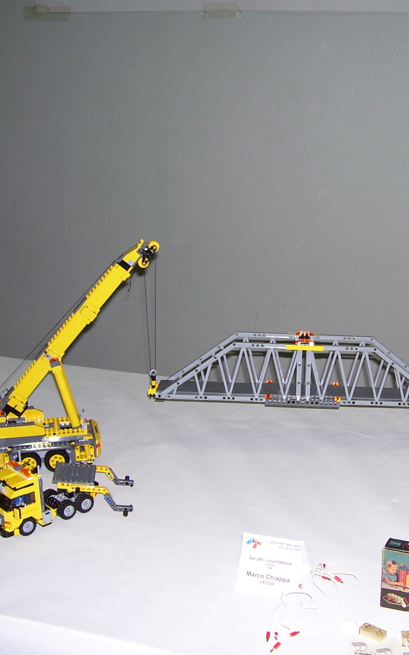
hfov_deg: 26.1
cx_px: 292
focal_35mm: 49
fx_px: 874
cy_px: 321
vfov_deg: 41.1
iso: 80
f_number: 2.7
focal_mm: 5.6
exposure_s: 1/60
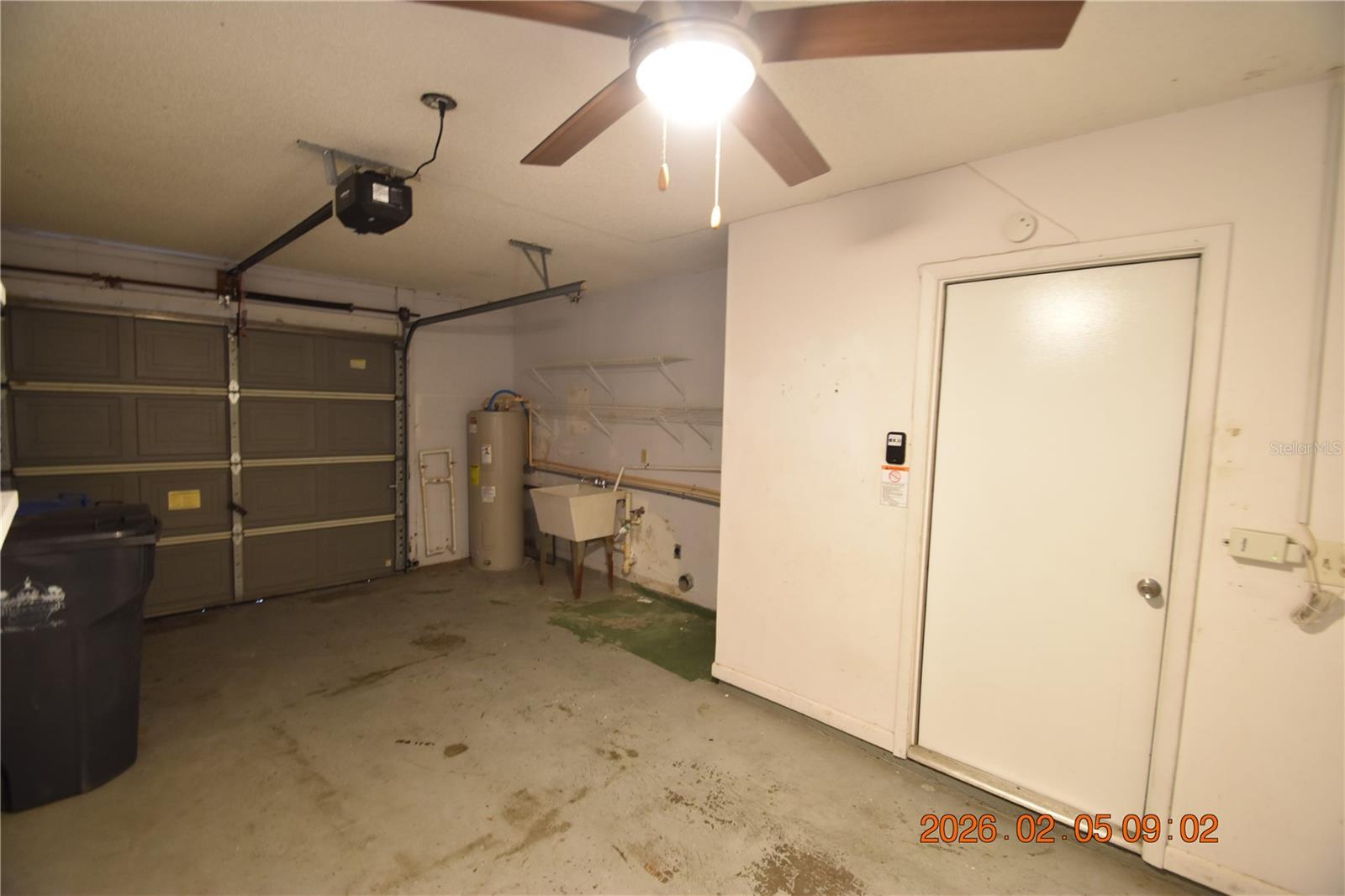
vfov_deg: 77.3
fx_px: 560
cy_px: 448
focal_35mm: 15
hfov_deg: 100.4
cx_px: 672
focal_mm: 10
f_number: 3.5
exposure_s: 1/8
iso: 800
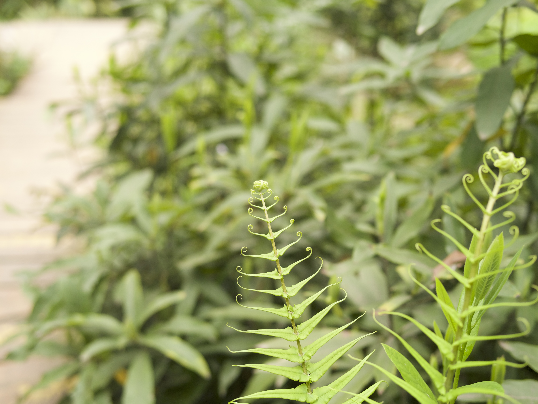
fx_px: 777
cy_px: 202
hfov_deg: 38.2
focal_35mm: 50
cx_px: 269
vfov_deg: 29.1
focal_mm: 25
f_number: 2.2
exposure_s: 1/400
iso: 400
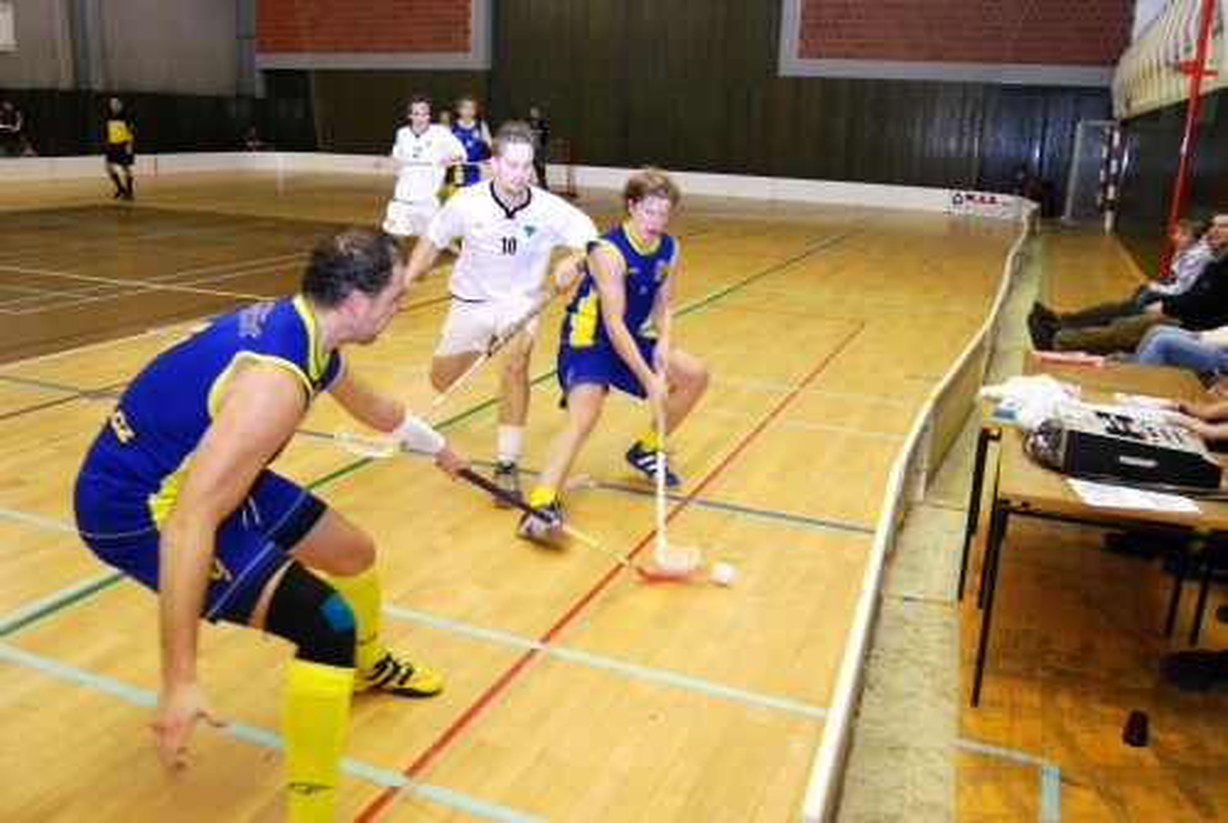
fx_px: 974
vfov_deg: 45.8
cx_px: 614
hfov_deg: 64.5
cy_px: 412
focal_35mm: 28
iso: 800
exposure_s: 1/100
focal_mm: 19
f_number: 3.5
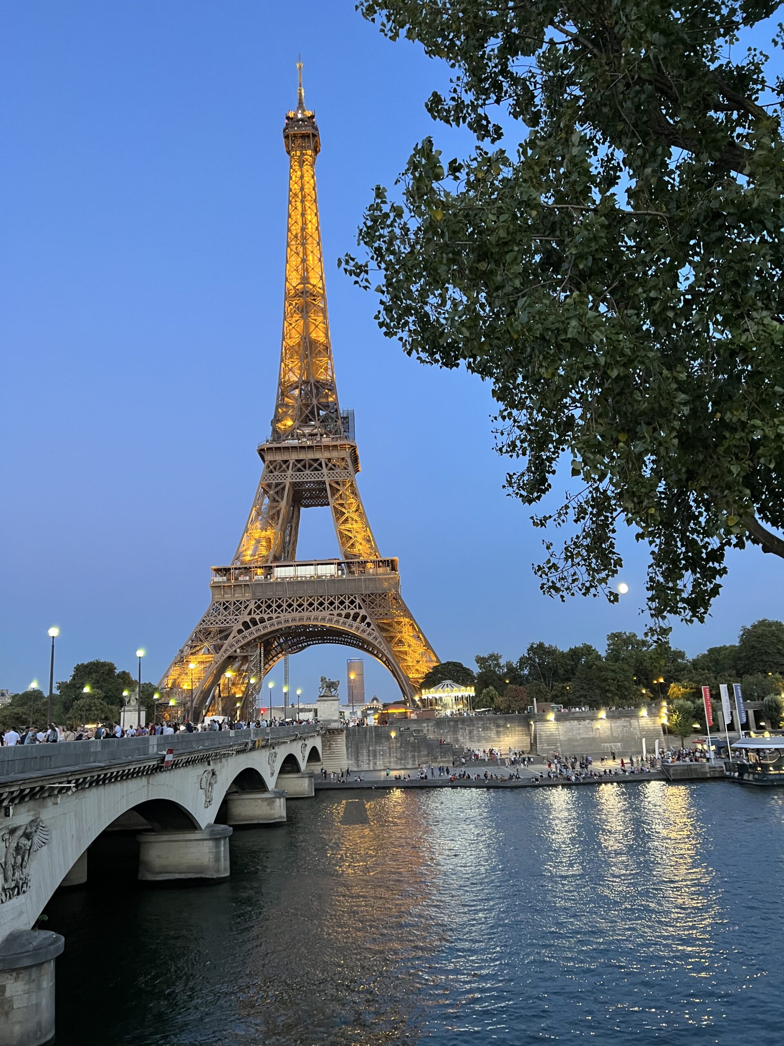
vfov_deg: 67.3
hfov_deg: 53.1
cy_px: 523
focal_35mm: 26
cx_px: 392
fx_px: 785
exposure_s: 1/50
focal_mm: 5.7
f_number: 1.5
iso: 250
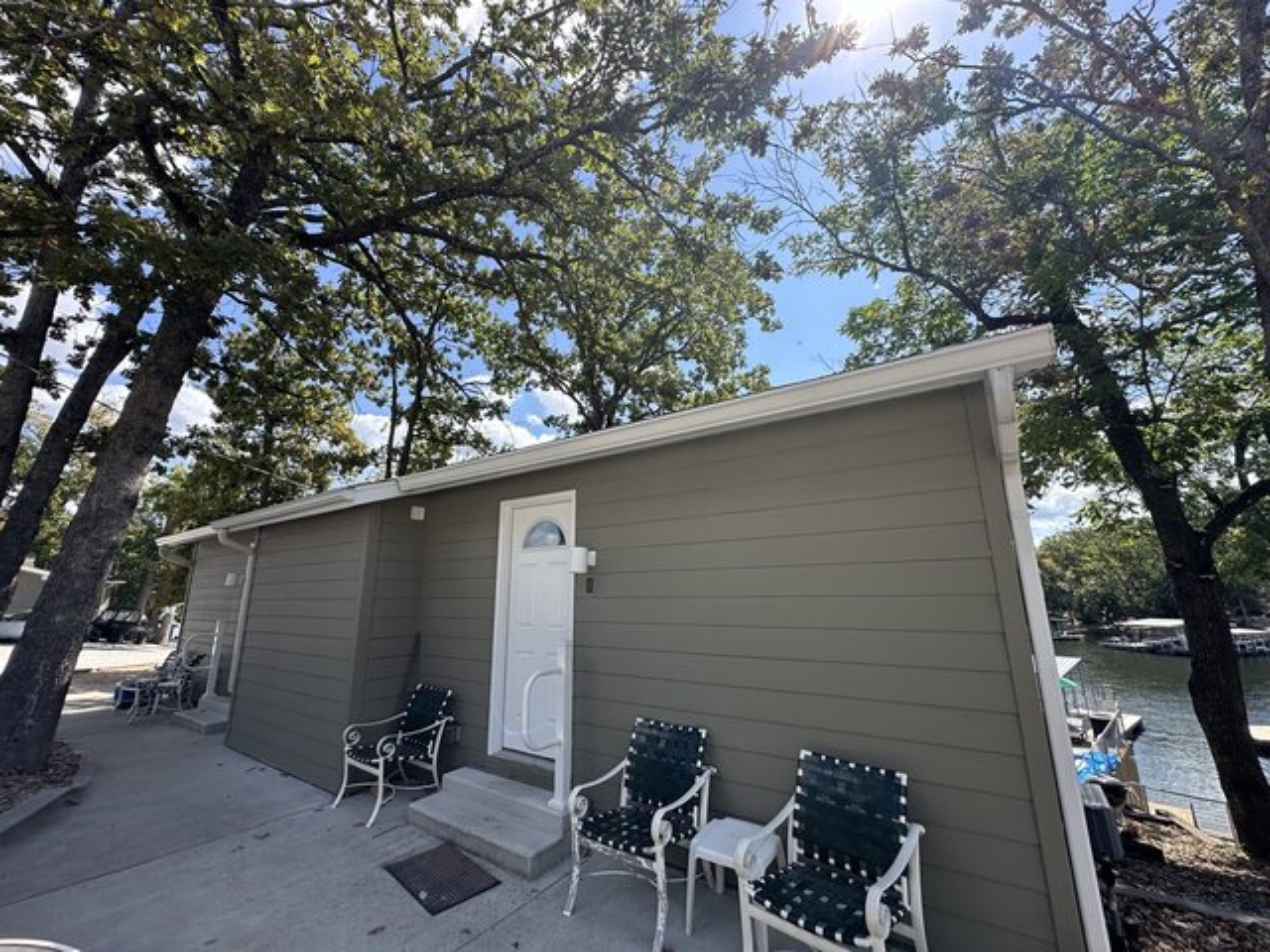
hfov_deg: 102.1
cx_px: 635
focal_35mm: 14
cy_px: 476
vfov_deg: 85.7
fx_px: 514
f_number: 2.2
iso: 40
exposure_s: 1/1289
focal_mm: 2.22
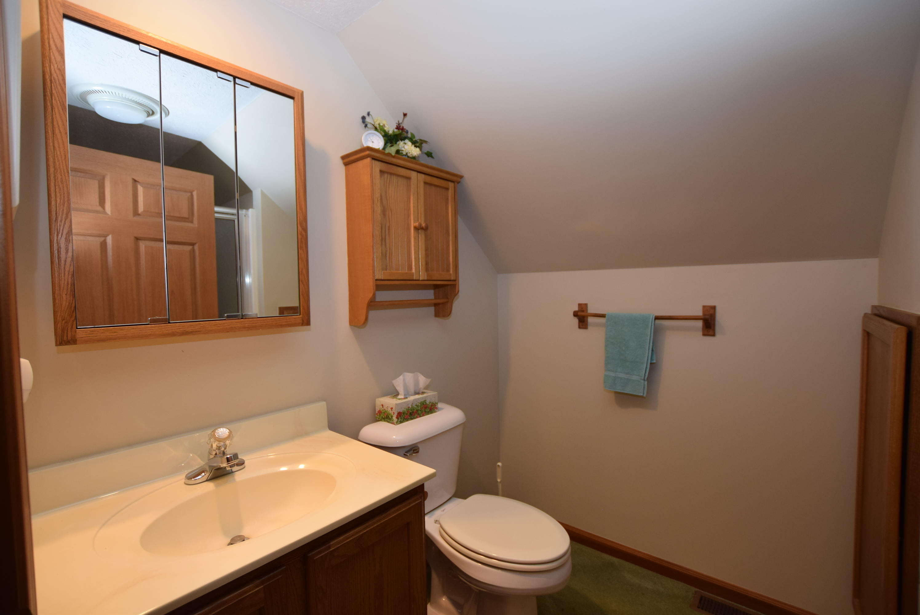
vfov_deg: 77.4
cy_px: 308
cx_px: 460
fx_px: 384
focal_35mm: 15
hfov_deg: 100.3
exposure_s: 1/60
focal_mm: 10
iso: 400
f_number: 3.5
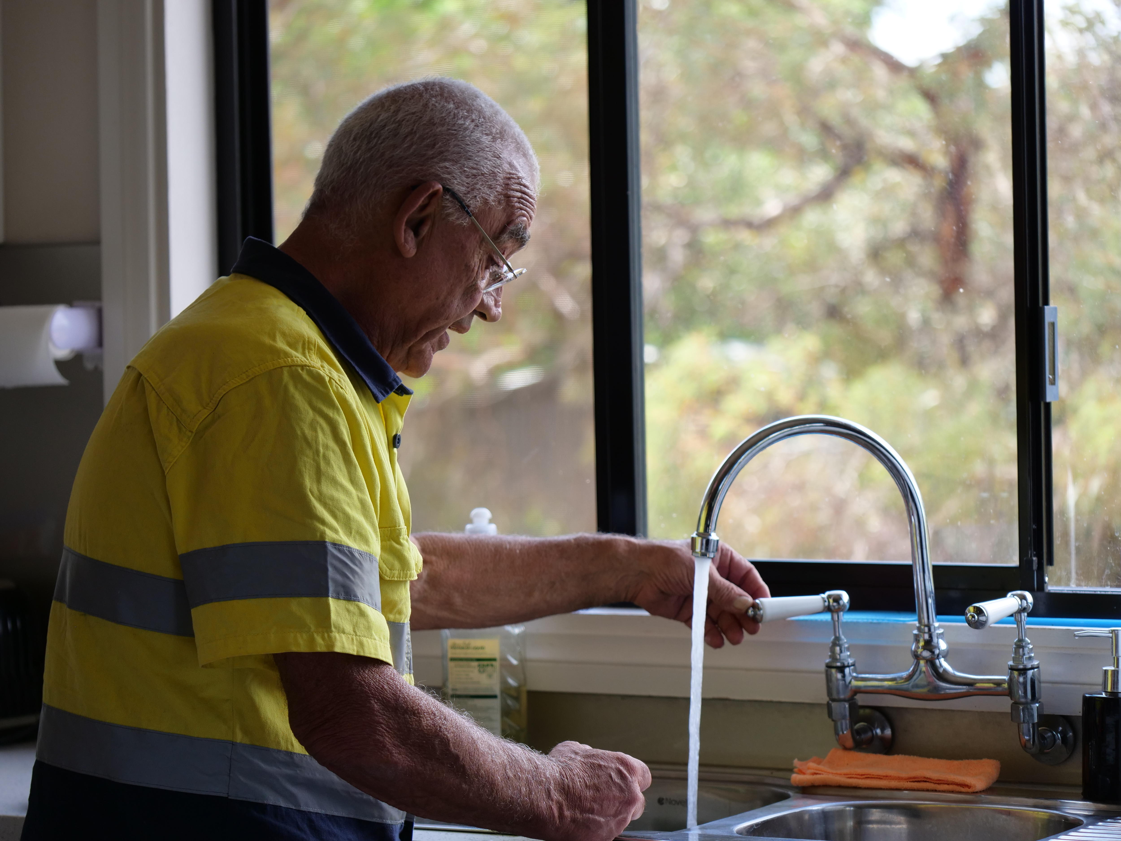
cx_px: 560
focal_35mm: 112
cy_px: 420
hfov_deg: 17.6
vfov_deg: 13.2
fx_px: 3627
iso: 200
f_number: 2.8
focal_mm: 56
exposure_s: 1/250
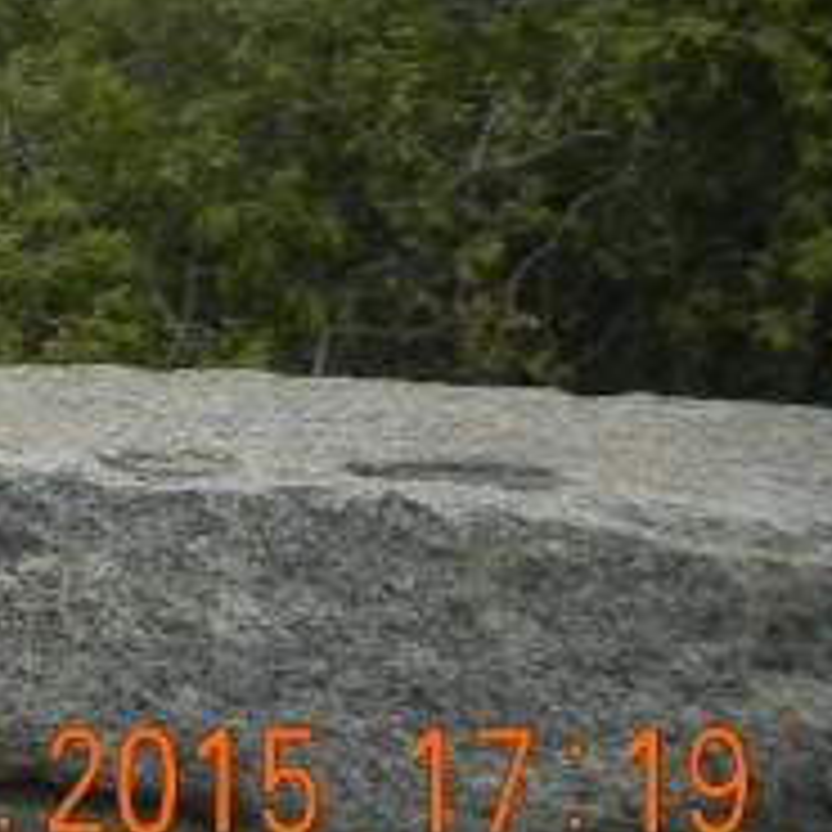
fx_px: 3997
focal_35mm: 147
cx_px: -1273
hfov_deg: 10.1
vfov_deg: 11.2
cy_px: -585
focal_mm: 5.4
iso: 160
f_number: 7
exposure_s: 1/245
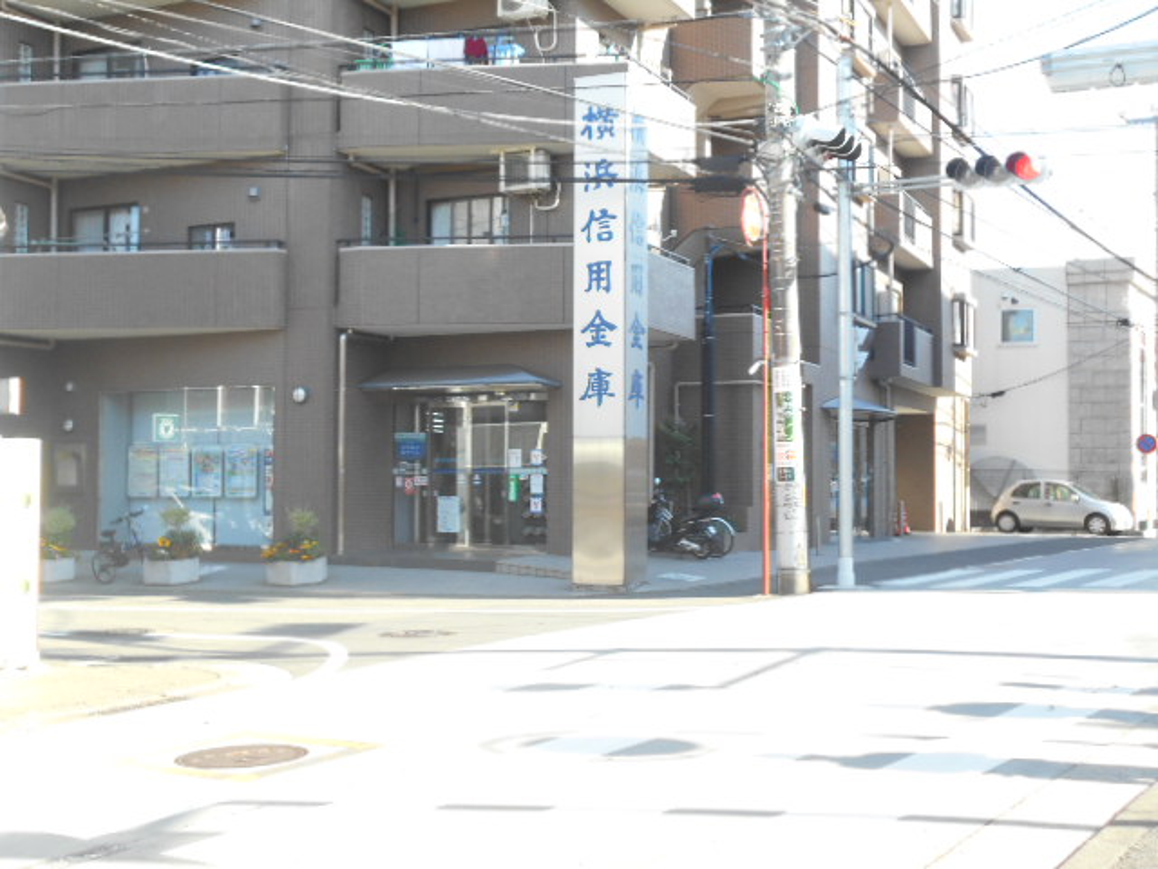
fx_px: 1472
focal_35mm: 44
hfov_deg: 42.9
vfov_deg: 32.9
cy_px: 434
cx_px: 579
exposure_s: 1/250
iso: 220
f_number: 4.2
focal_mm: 7.7
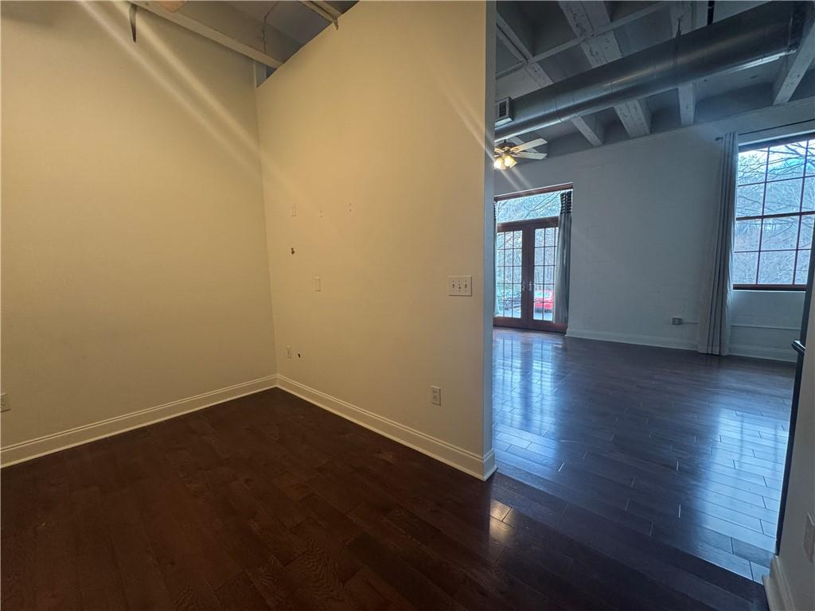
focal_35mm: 14
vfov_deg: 85.7
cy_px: 306
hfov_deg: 102.1
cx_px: 408
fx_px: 330
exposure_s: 1/120
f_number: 2.2
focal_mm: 2.22
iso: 200
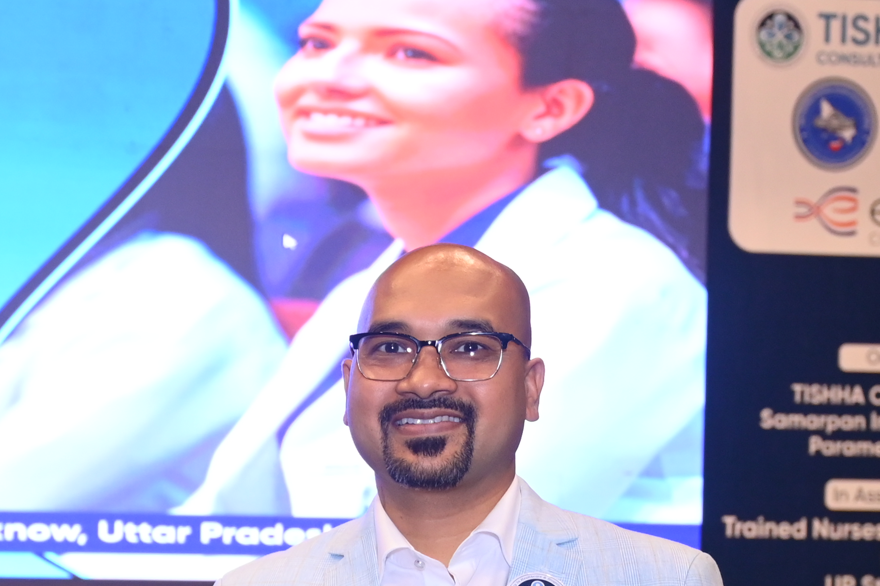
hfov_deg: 17.2
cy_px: 713
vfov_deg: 12.1
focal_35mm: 110
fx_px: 2687
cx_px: -333
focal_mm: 33
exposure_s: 1/125
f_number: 4.5
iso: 1250
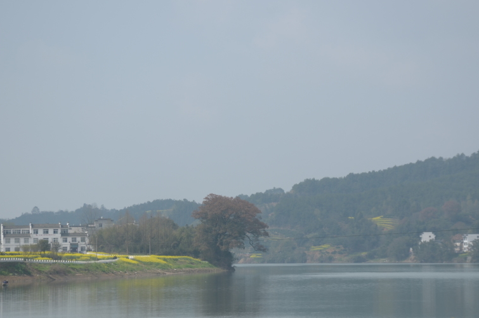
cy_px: 178
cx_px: 258
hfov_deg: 13.5
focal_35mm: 153
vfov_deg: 8.9
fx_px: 2027
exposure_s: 1/750
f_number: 6.7
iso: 160
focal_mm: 75
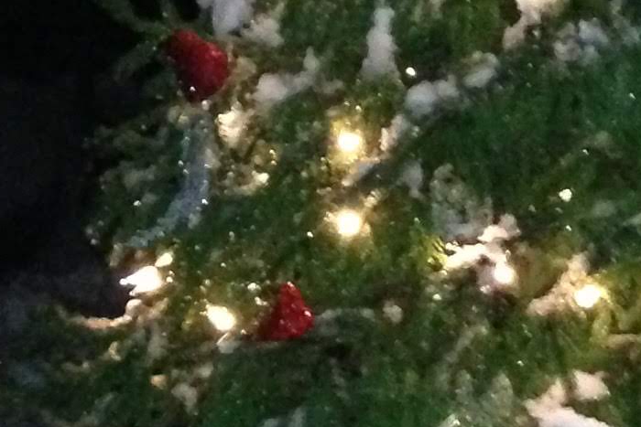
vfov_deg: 8.6
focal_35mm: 160
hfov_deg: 12.6
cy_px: 305
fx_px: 2849
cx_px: 718
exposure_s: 1/16
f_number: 2.4
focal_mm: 4.12
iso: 800
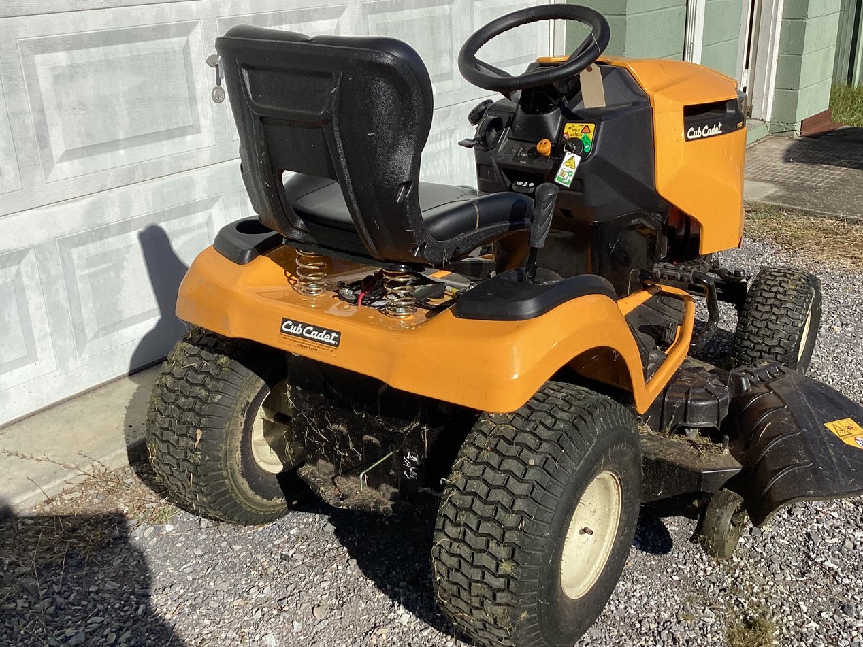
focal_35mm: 37
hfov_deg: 50.1
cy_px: 296
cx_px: 443
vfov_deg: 38.6
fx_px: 922
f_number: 2.4
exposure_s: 1/2398
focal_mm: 3.3
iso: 25
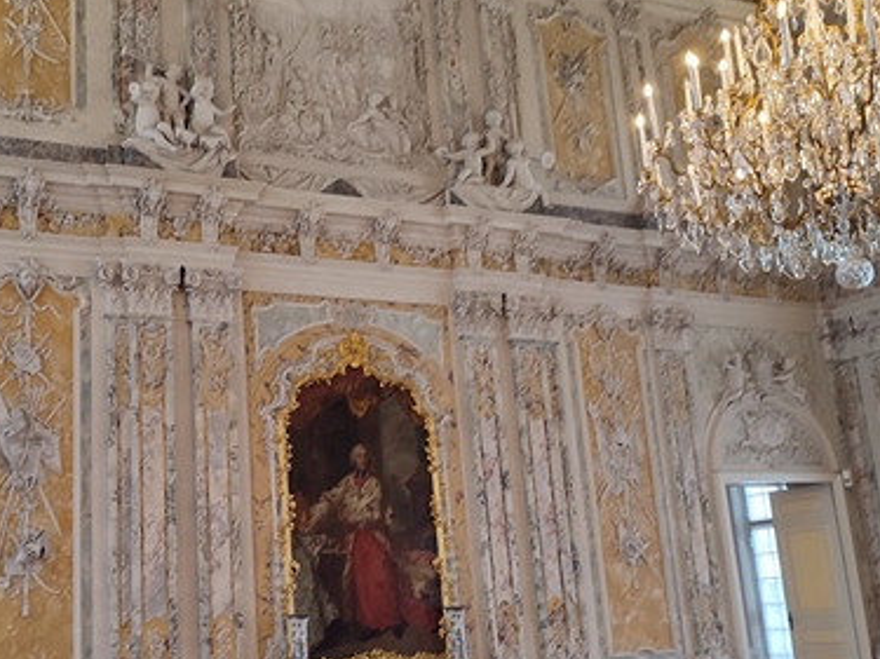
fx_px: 1042
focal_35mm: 41
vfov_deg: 35.0
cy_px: 380
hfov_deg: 45.0
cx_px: 284
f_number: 1.89
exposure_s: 1/33
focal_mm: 5.89
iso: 113
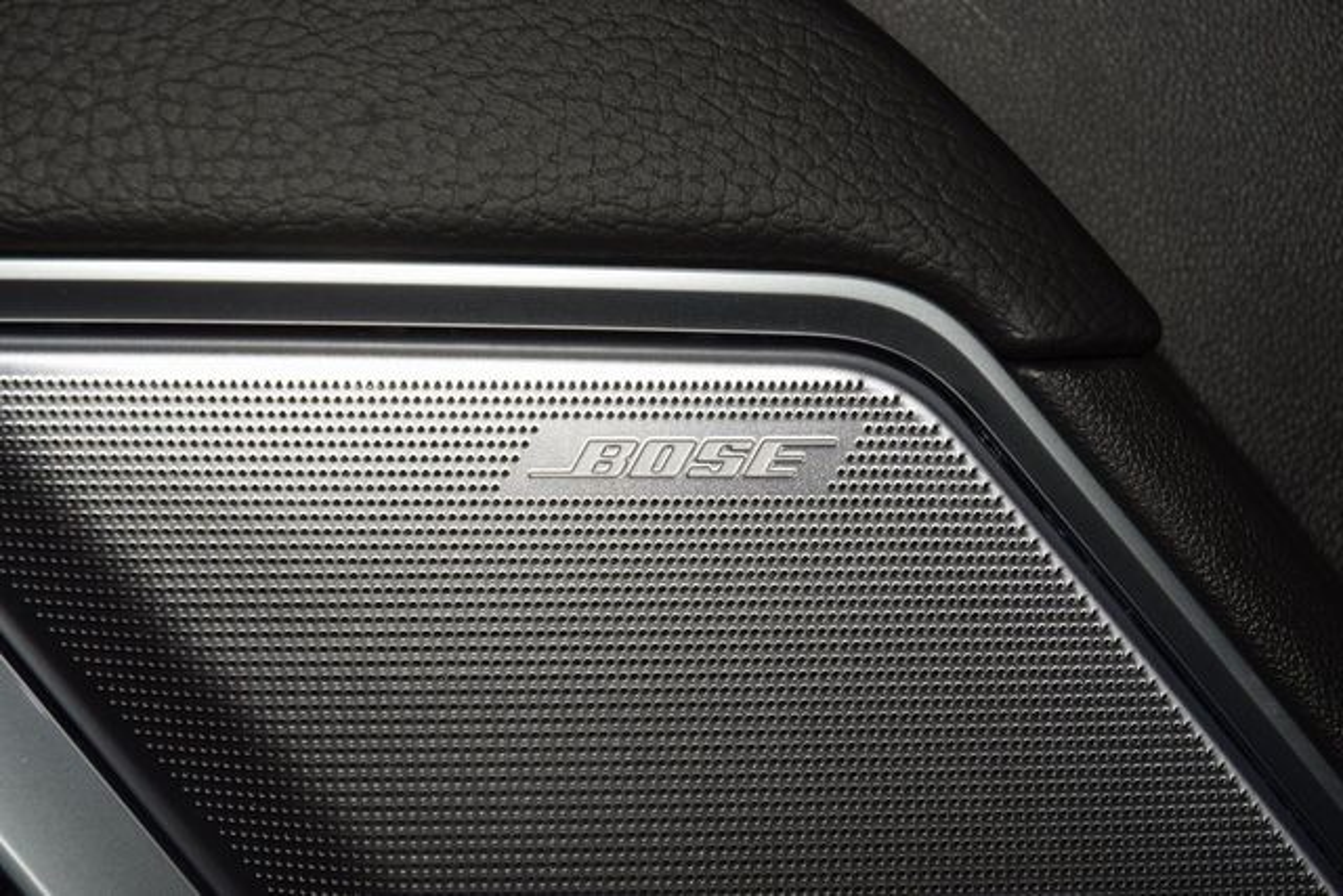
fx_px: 3918
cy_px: 448
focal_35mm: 105
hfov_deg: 19.5
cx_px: 672
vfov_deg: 13.0
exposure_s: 1/125
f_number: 8
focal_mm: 70
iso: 100
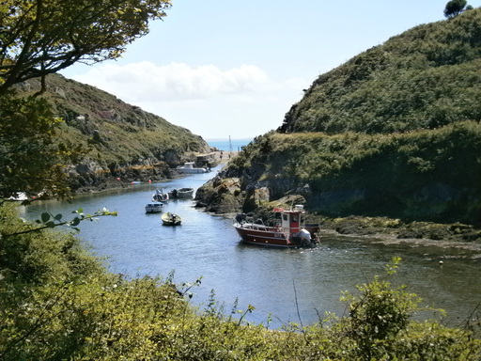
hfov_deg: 32.2
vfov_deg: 24.4
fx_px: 834
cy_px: 180
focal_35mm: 60
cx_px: 240
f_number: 11
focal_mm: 10.7
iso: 80
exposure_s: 1/80
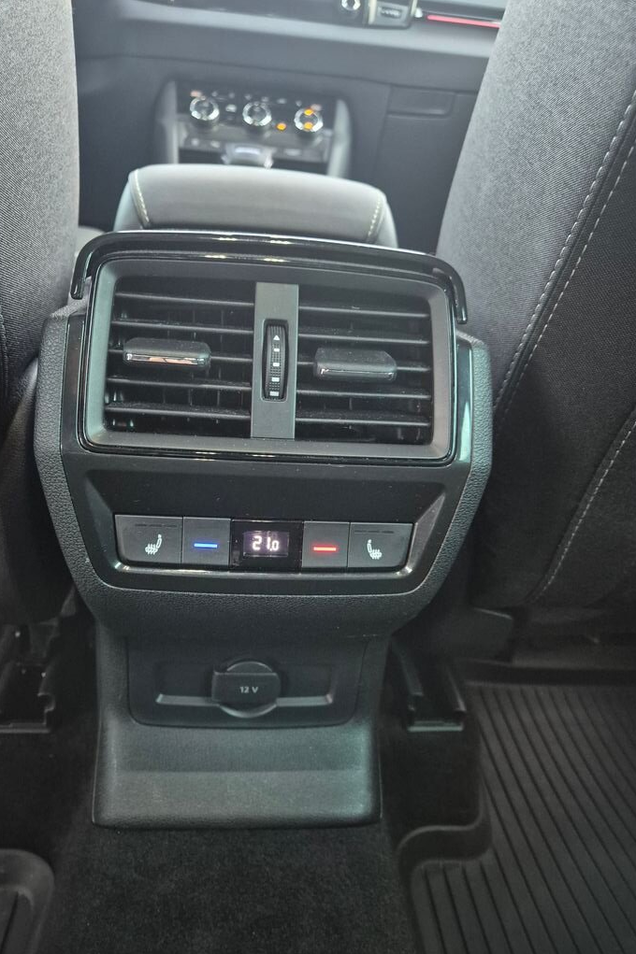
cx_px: 287
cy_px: 477
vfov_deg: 73.8
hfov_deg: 53.0
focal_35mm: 24
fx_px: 636
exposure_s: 1/25
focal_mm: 5.4
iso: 1600
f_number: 1.8
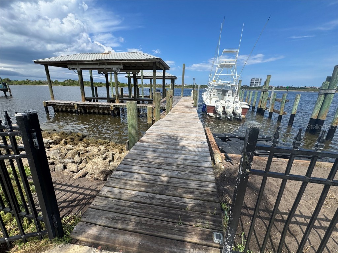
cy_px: 126
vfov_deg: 85.7
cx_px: 169
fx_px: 137
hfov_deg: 102.1
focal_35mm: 14
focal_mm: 2.22
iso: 50
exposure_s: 1/2208
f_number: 2.2
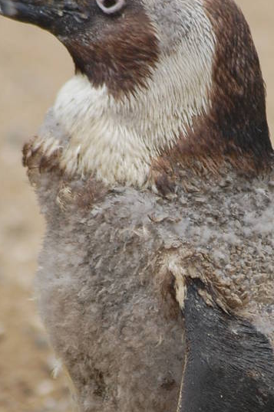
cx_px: 203
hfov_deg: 1.5
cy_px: 316
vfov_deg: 2.3
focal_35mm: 893
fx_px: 10227
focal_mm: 200
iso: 450
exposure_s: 1/500
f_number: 5.6
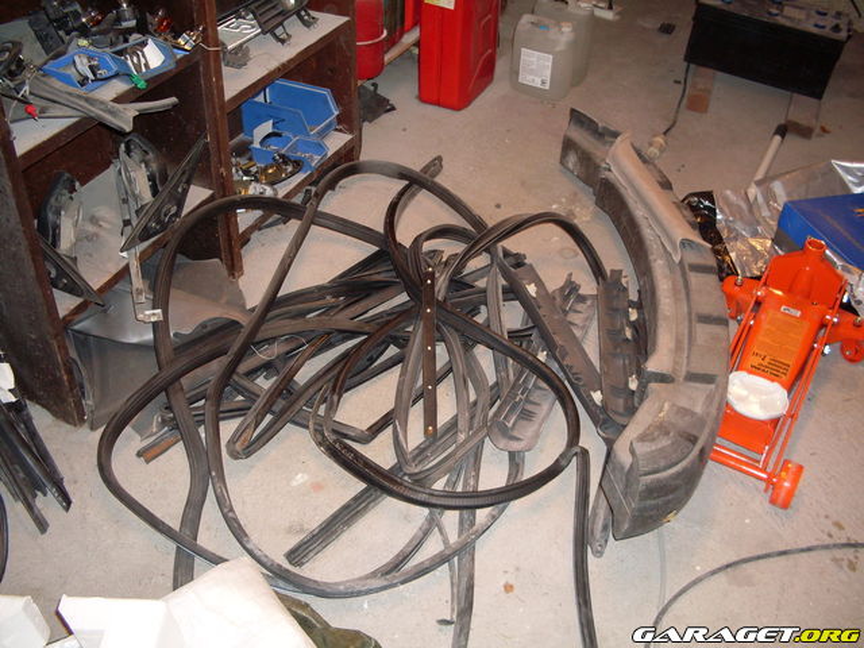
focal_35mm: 38
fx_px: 948
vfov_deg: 37.7
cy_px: 324
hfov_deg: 49.0
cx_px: 432
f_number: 2.8
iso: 100
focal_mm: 6.3
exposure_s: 1/45
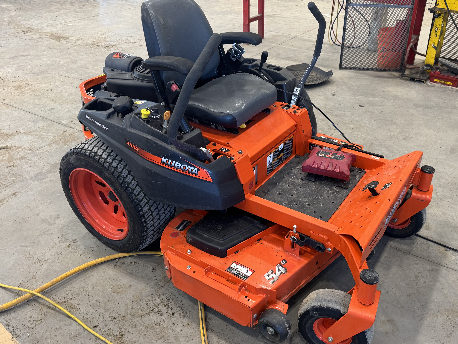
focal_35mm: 30
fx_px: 397
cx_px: 272
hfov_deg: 59.5
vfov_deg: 46.8
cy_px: 174
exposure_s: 1/90
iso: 200
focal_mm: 6.76
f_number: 1.78
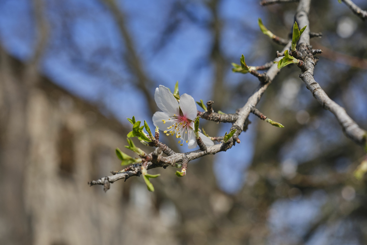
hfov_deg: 39.6
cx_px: 184
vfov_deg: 27.0
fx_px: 510
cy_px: 122
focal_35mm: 50
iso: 160
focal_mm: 33
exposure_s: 1/2000
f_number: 4
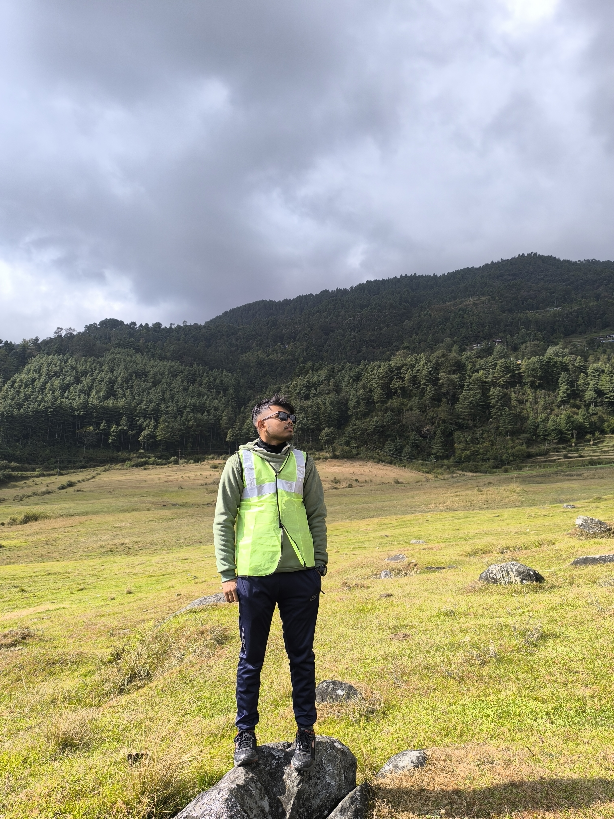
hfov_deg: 58.9
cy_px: 410
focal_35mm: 23
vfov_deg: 73.9
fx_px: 544
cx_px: 307
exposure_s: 1/588
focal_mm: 6.14
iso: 50
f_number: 1.65
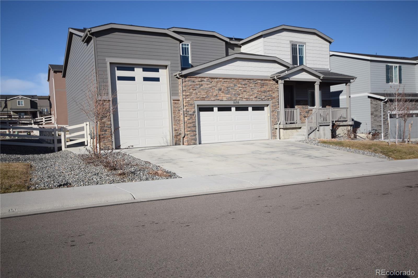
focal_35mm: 30
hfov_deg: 61.9
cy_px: 139
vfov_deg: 43.6
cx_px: 209
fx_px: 348
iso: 400
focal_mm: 20
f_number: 5.6
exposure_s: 1/1000
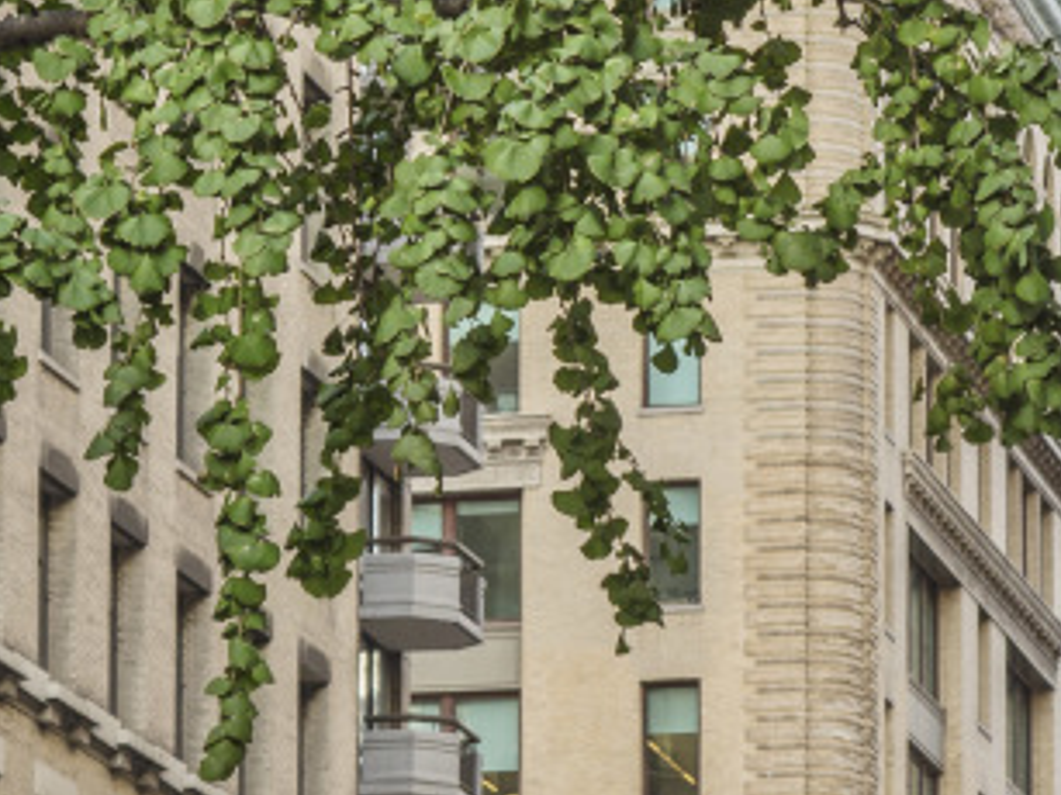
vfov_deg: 5.7
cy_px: 563
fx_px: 8027
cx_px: 648
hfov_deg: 7.6
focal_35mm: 262
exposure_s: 1/160
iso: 160
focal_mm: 75
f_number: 6.3
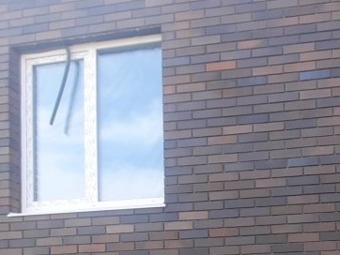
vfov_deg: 26.5
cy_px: 344
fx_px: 442
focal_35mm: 45
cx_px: 307
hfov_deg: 39.0
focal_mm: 1.74
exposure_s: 1/235
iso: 40
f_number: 2.2
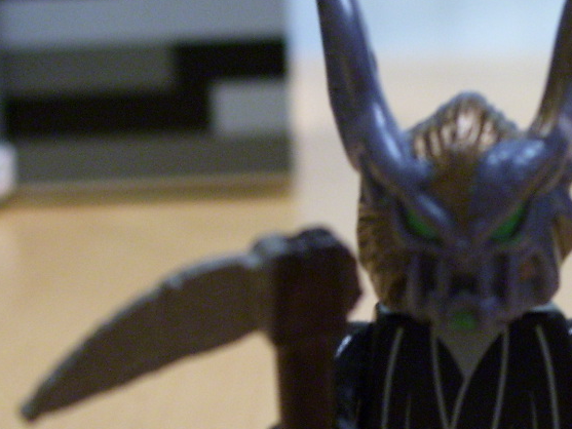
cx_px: 414
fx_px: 1603
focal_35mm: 97
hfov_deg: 20.1
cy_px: 373
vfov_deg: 15.1
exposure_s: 1/8
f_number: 3
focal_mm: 7.6
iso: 160
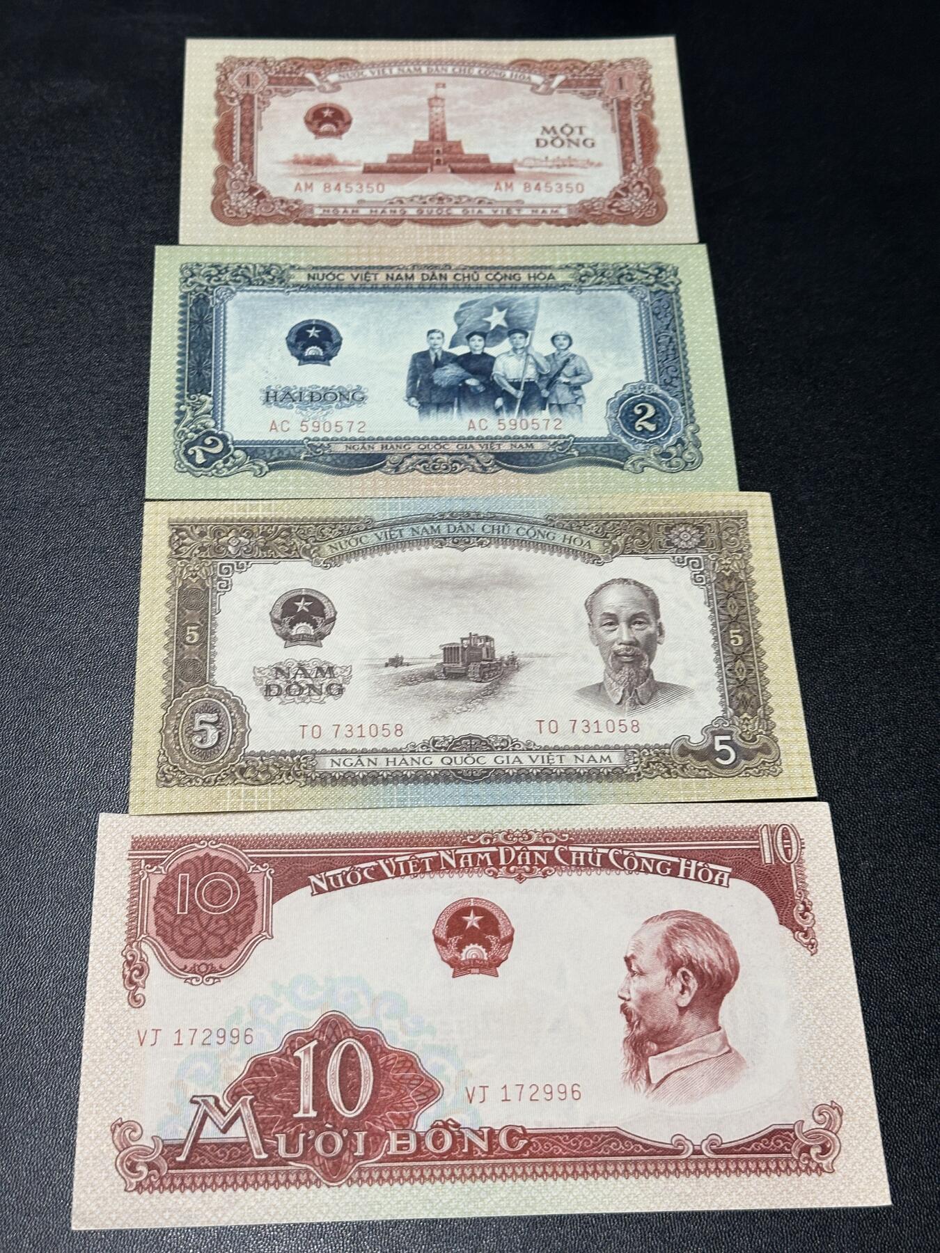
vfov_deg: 39.7
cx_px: 470
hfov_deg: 30.3
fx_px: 1738
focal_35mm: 48
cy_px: 626
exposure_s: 1/50
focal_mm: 6.86
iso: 80
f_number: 1.78
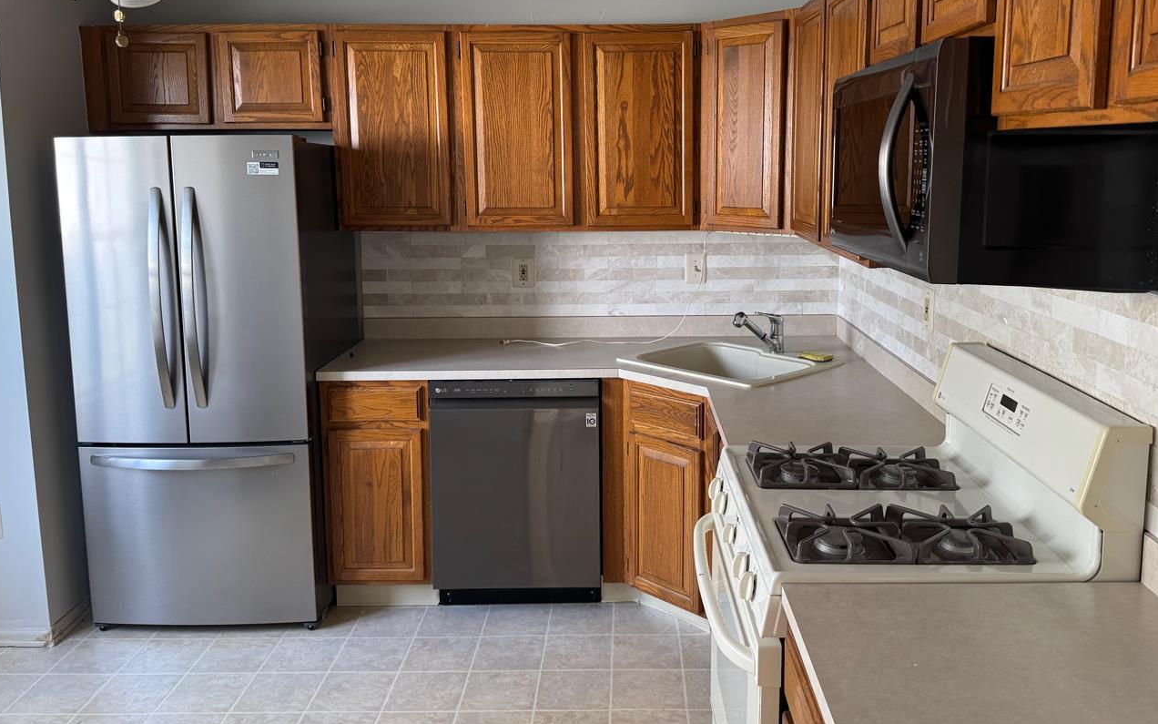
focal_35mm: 30
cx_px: 626
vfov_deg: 41.6
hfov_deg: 62.8
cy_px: 284
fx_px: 947
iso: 200
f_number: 1.78
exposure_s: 1/98
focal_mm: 6.76
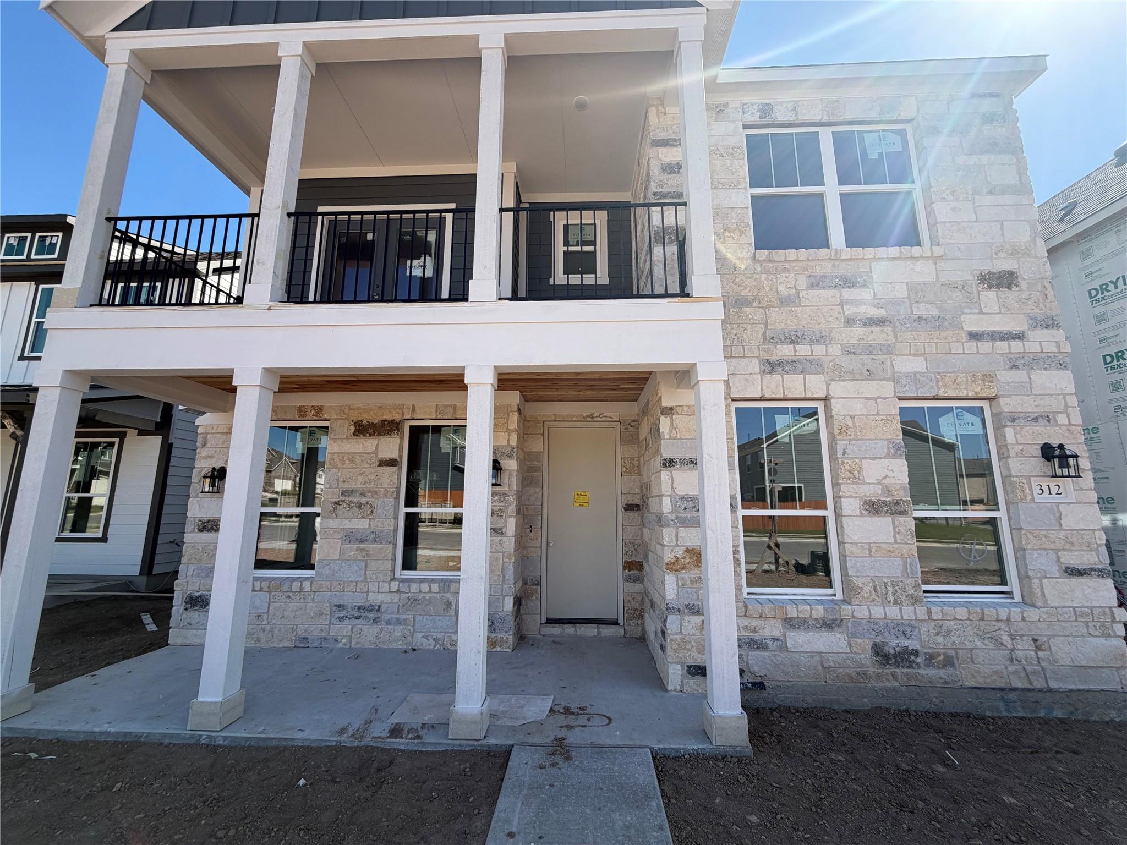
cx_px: 564
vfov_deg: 85.7
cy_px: 422
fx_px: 456
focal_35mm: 14
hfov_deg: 102.1
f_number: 2.2
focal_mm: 2.22
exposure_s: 1/770
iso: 40
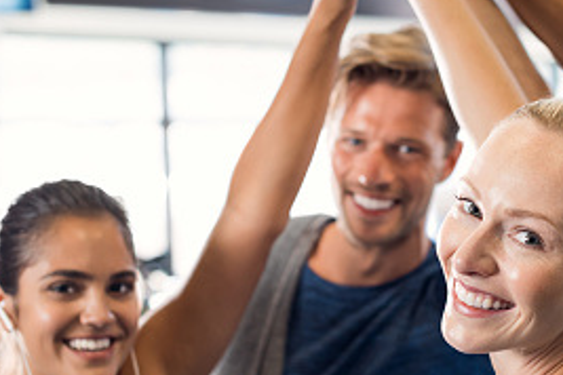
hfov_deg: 21.3
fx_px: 1486
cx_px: 422
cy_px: 224
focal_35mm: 95
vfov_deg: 14.4
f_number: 2.8
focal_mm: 50
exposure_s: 1/160
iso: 400
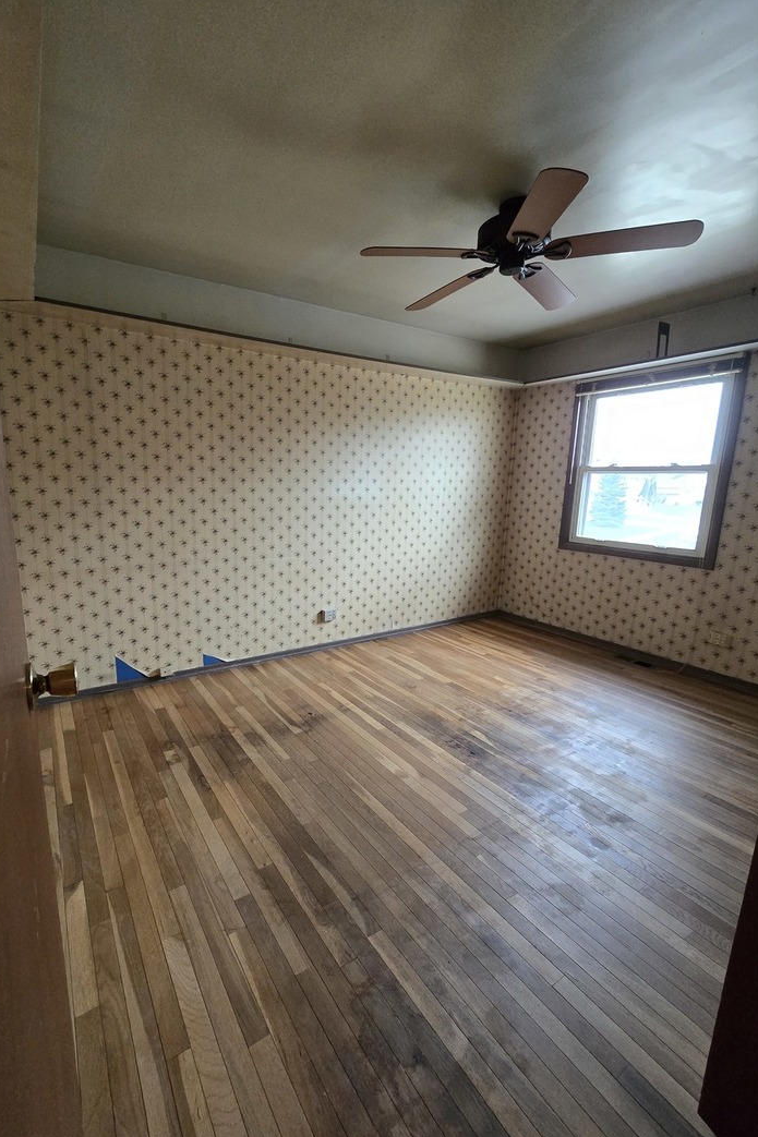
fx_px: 442
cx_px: 323
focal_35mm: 14
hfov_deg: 80.7
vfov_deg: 104.3
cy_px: 578
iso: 800
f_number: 2.2
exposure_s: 1/60
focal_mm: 2.2
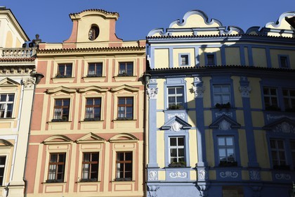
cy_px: 98
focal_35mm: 50
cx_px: 148
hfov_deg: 39.6
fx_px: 410
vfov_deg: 27.0
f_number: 13
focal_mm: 50
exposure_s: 1/200
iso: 200
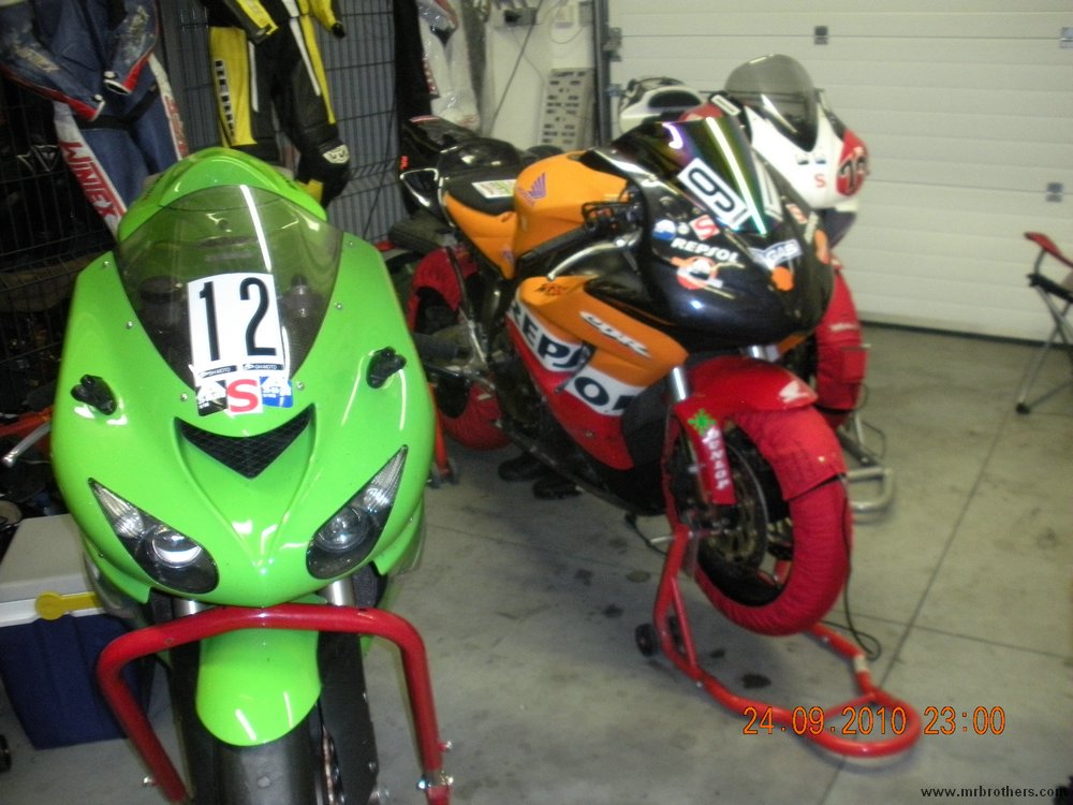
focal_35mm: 35
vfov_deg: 40.7
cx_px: 536
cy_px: 402
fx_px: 1085
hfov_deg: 52.6
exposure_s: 1/30
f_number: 3.5
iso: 400
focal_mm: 6.3
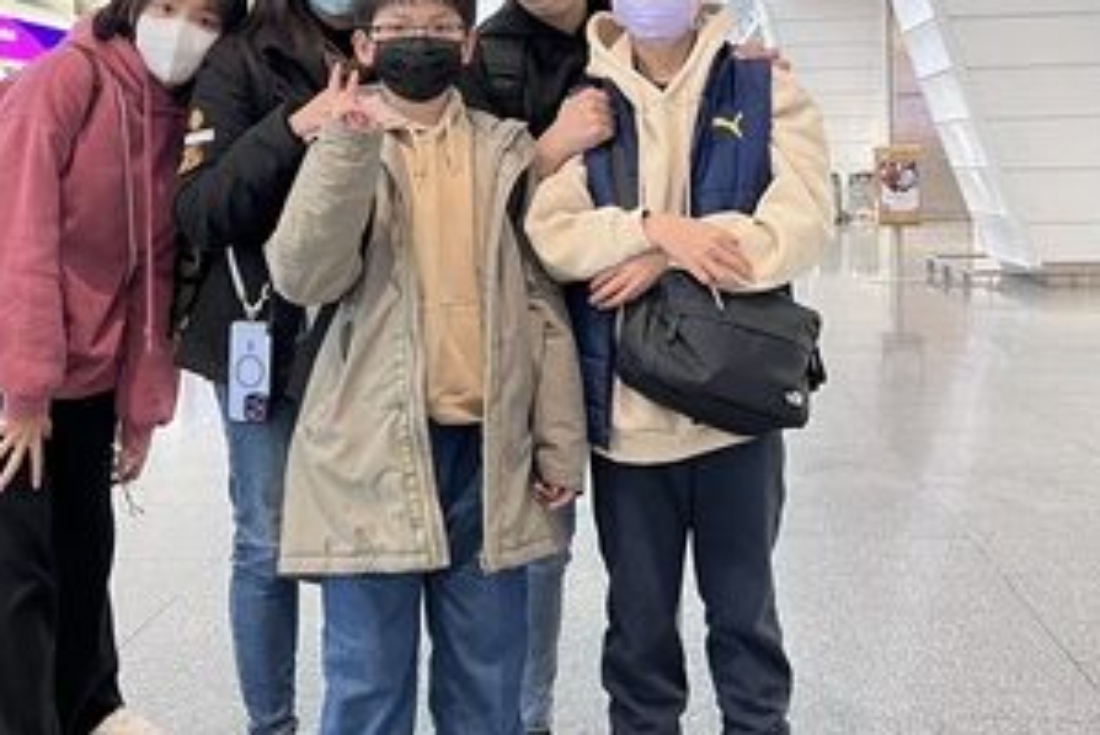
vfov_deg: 27.2
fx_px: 1498
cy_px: 199
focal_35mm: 49
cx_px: 448
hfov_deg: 40.2
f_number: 1.5
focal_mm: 5.7
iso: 400
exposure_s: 1/60
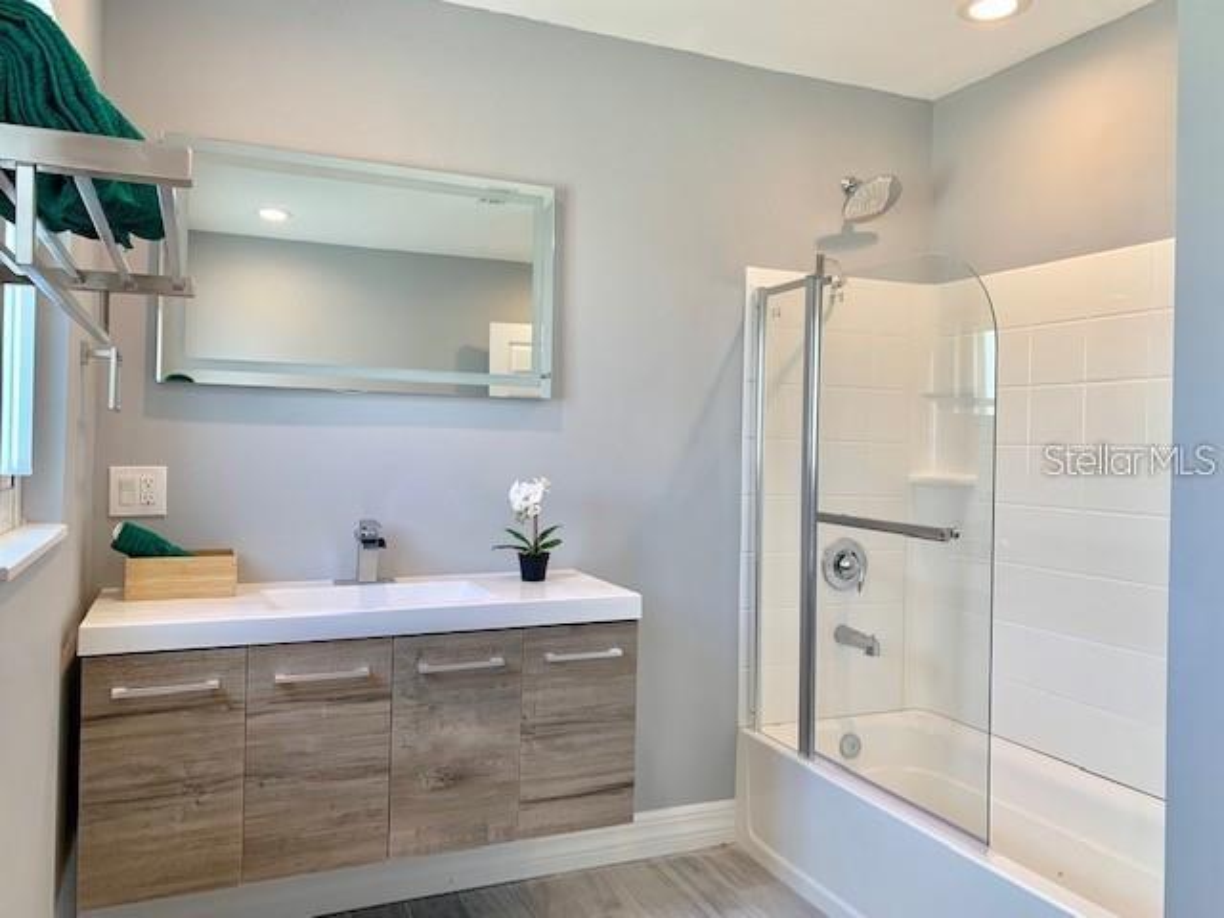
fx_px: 919
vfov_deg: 53.1
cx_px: 612
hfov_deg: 67.3
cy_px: 459
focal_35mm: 26
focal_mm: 4.25
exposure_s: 1/120
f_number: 1.8
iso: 64
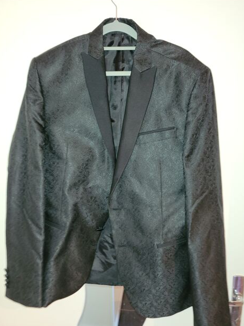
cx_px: 124
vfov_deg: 65.3
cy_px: 162
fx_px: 254
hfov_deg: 51.4
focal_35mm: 27
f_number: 1.8
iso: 125
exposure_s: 1/14
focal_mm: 5.4
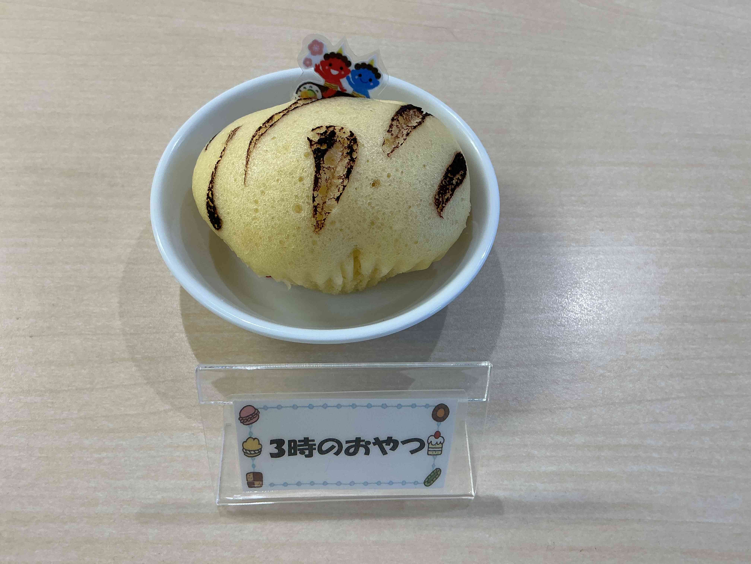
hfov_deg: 61.7
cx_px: 376
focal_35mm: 29
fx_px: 629
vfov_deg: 48.2
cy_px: 282
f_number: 1.8
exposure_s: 1/60
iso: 40
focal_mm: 3
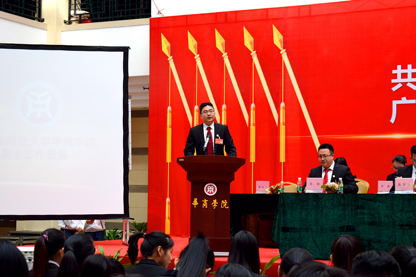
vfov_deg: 16.5
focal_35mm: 82
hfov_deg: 24.6
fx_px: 953
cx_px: 208
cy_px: 138
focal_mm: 55
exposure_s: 1/160
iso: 400
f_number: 6.3
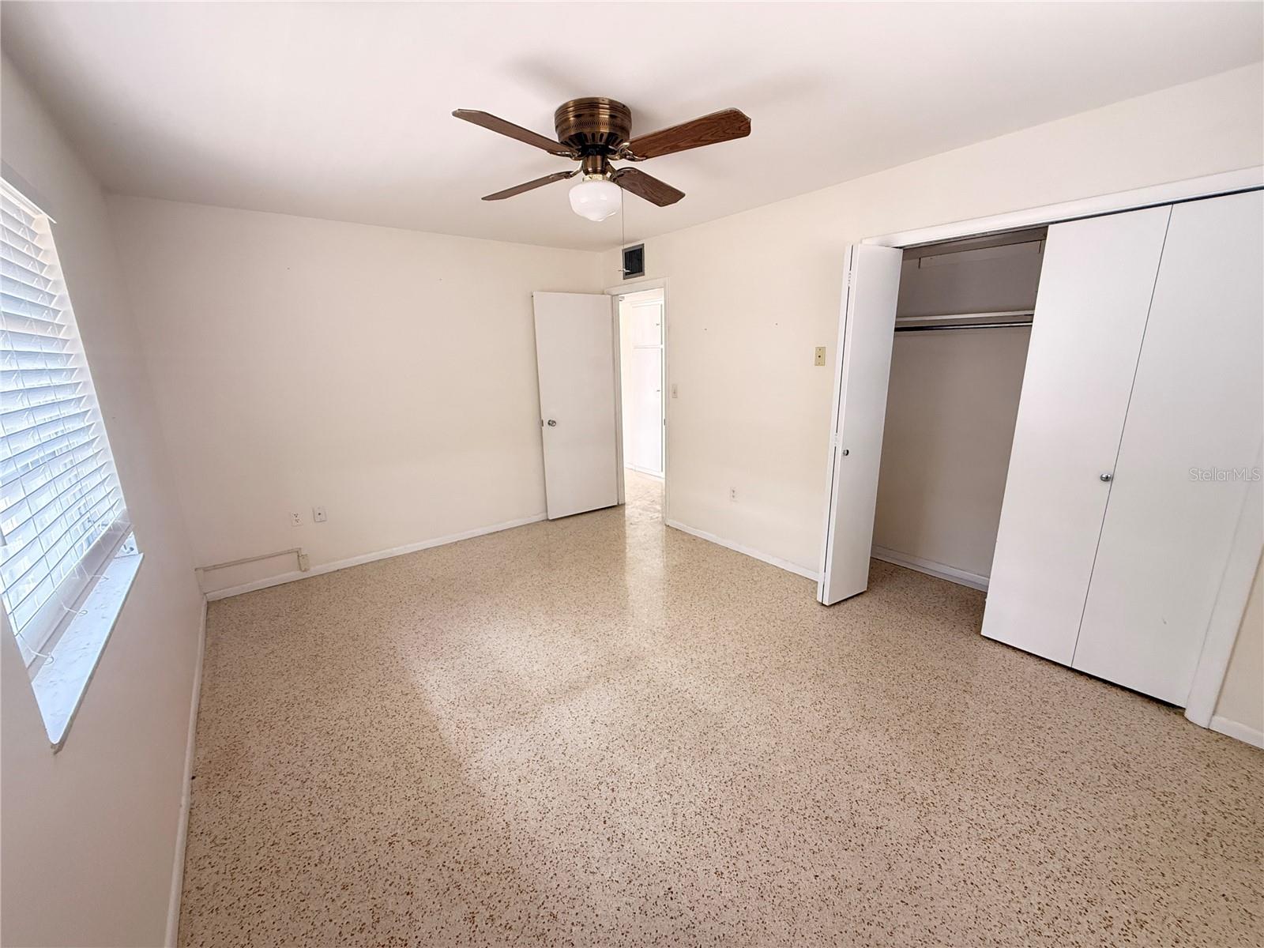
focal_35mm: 14
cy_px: 474
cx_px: 632
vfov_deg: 85.7
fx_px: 511
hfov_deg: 102.1
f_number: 2.2
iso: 320
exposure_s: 1/84
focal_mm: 2.22
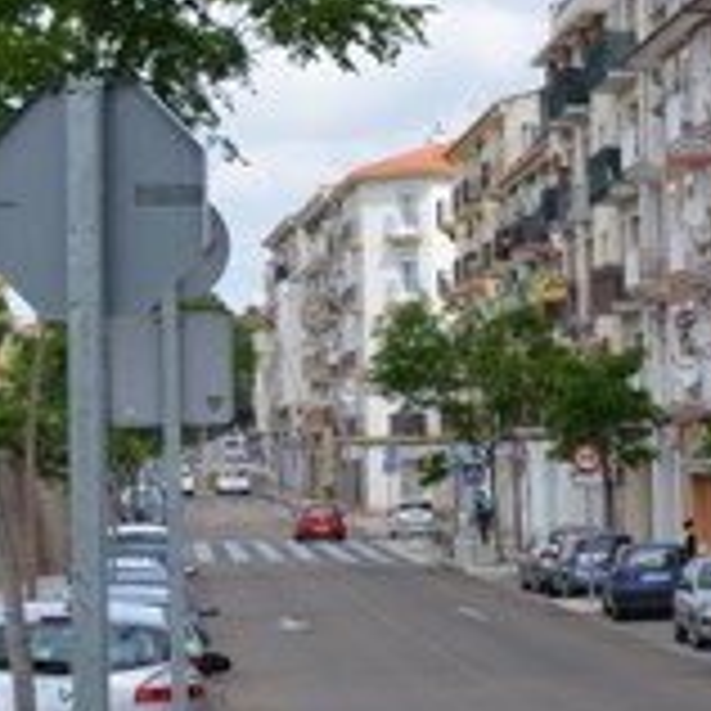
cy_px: 423
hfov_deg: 11.0
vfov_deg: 12.1
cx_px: 1431
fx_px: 3346
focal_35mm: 144
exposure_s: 1/250
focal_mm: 28
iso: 125
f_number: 8
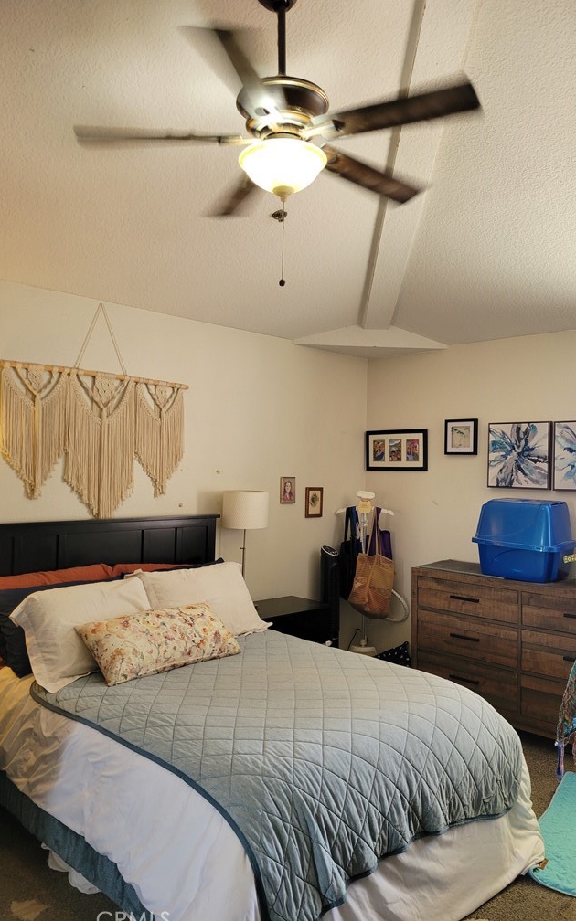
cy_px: 465
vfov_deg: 66.5
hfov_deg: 44.5
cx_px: 305
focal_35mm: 28
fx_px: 703
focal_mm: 5.4
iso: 160
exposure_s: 1/60
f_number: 1.8
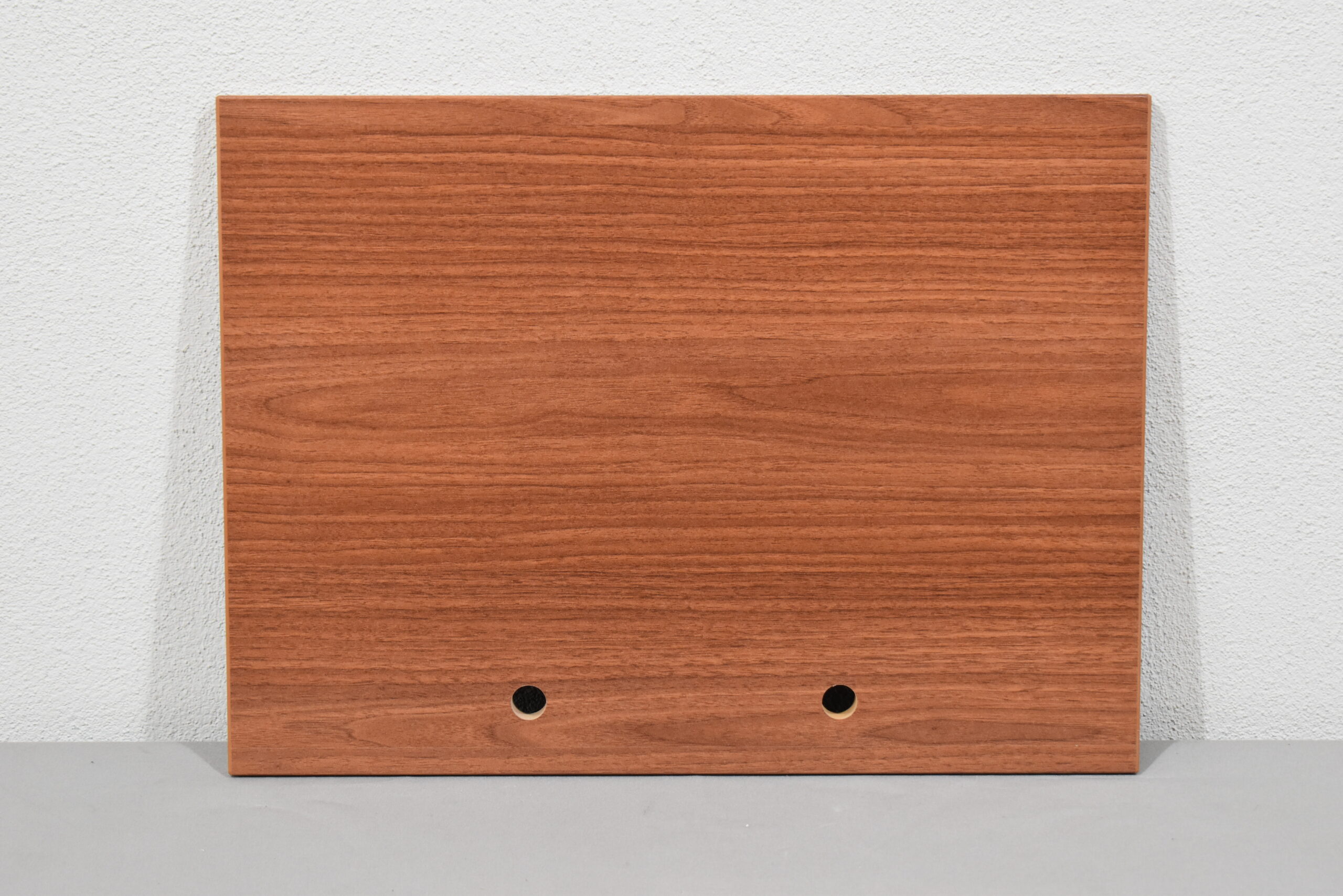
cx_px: 672
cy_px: 448
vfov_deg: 16.6
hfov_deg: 24.6
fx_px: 3078
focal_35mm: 82
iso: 1100
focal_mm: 55
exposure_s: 1/125
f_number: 5.6
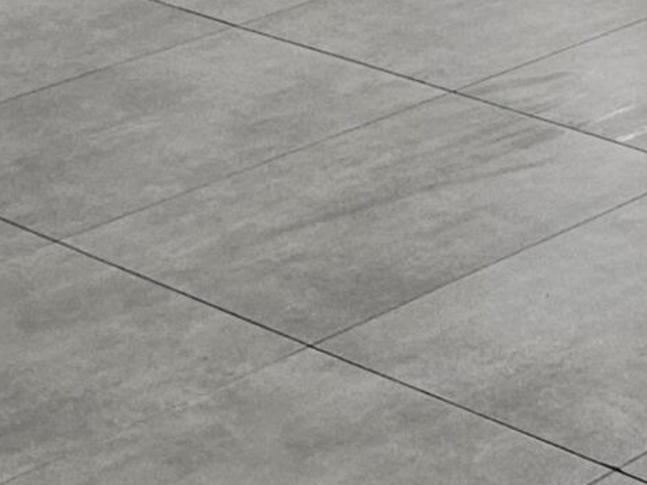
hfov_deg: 11.7
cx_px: 1695
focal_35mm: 128
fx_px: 2392
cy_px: -419
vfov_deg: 10.8
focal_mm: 5.4
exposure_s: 1/100
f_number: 1.8
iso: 200
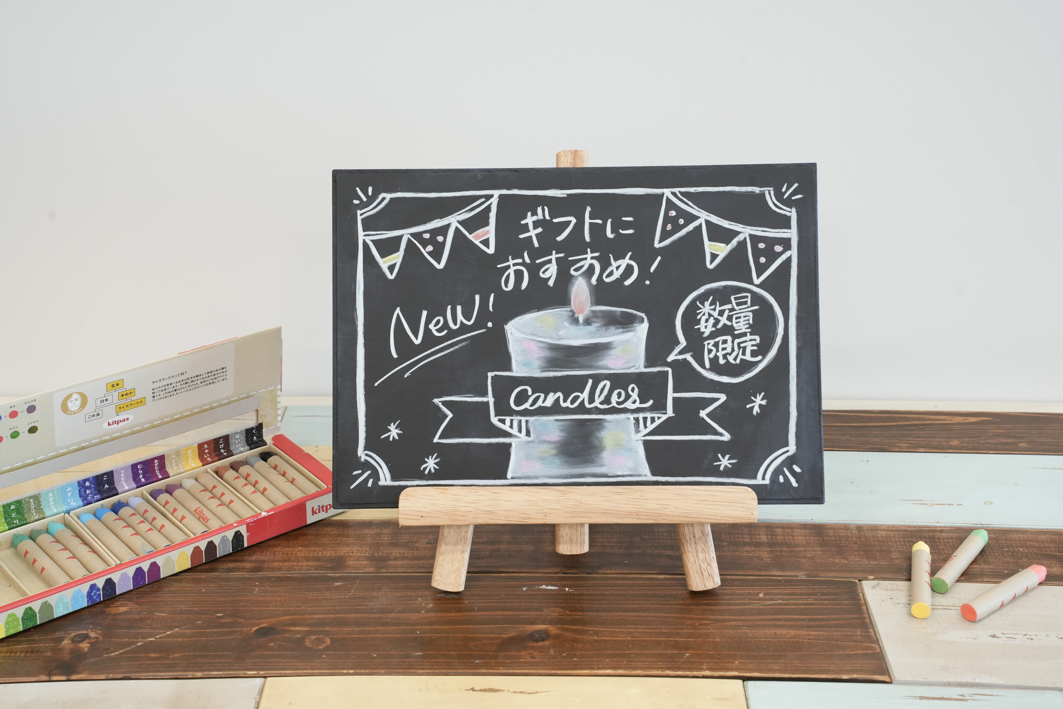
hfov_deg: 38.2
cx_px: 532
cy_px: 354
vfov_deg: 26.0
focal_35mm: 52
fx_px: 1535
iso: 2500
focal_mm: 52
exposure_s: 1/60
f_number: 10
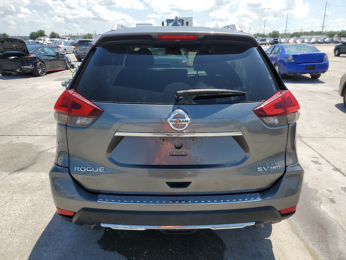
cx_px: 173
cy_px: 130
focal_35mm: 26
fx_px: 260
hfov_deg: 67.3
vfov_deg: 53.1
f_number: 1.5
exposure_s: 1/2500
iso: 50
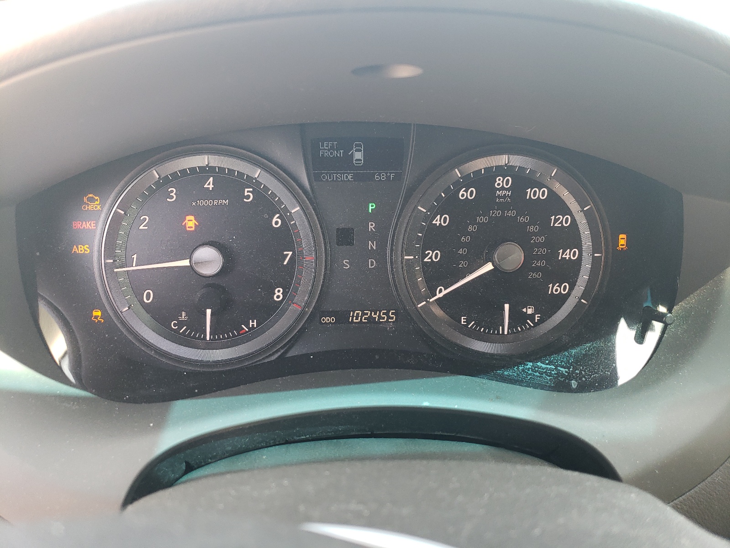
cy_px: 274
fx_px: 548
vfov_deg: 53.1
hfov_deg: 67.3
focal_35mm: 26
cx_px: 365
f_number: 1.5
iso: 92
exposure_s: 1/100
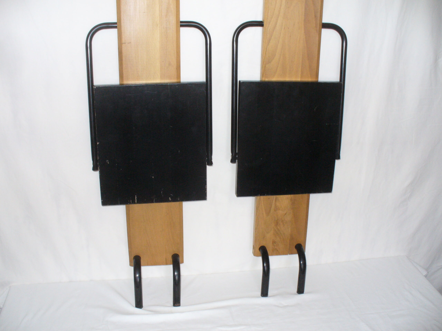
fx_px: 472
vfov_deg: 38.7
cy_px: 166
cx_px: 221
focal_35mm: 37
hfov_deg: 50.1
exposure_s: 1/30
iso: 200
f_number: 2.8
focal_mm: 6.1
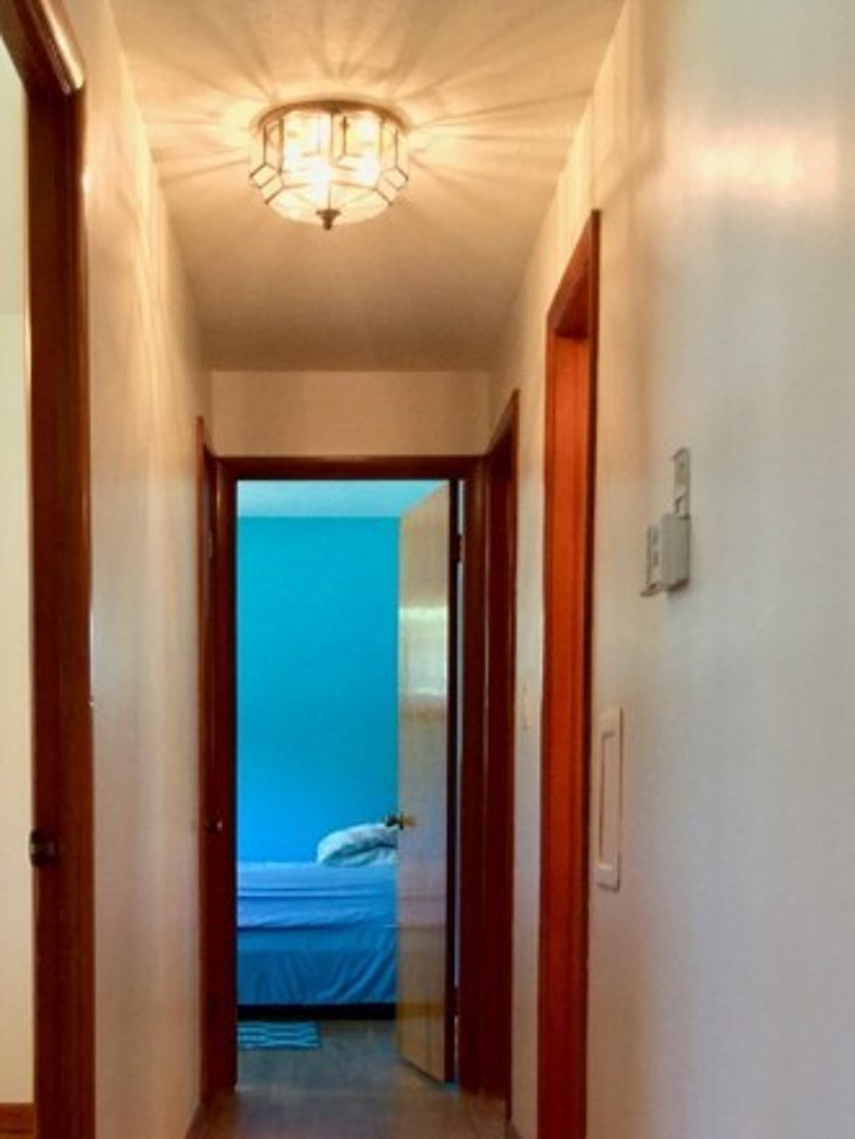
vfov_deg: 34.5
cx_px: 331
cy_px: 909
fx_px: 1778
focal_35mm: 54
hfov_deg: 27.0
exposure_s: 1/30
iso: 160
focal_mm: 3.3
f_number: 2.4
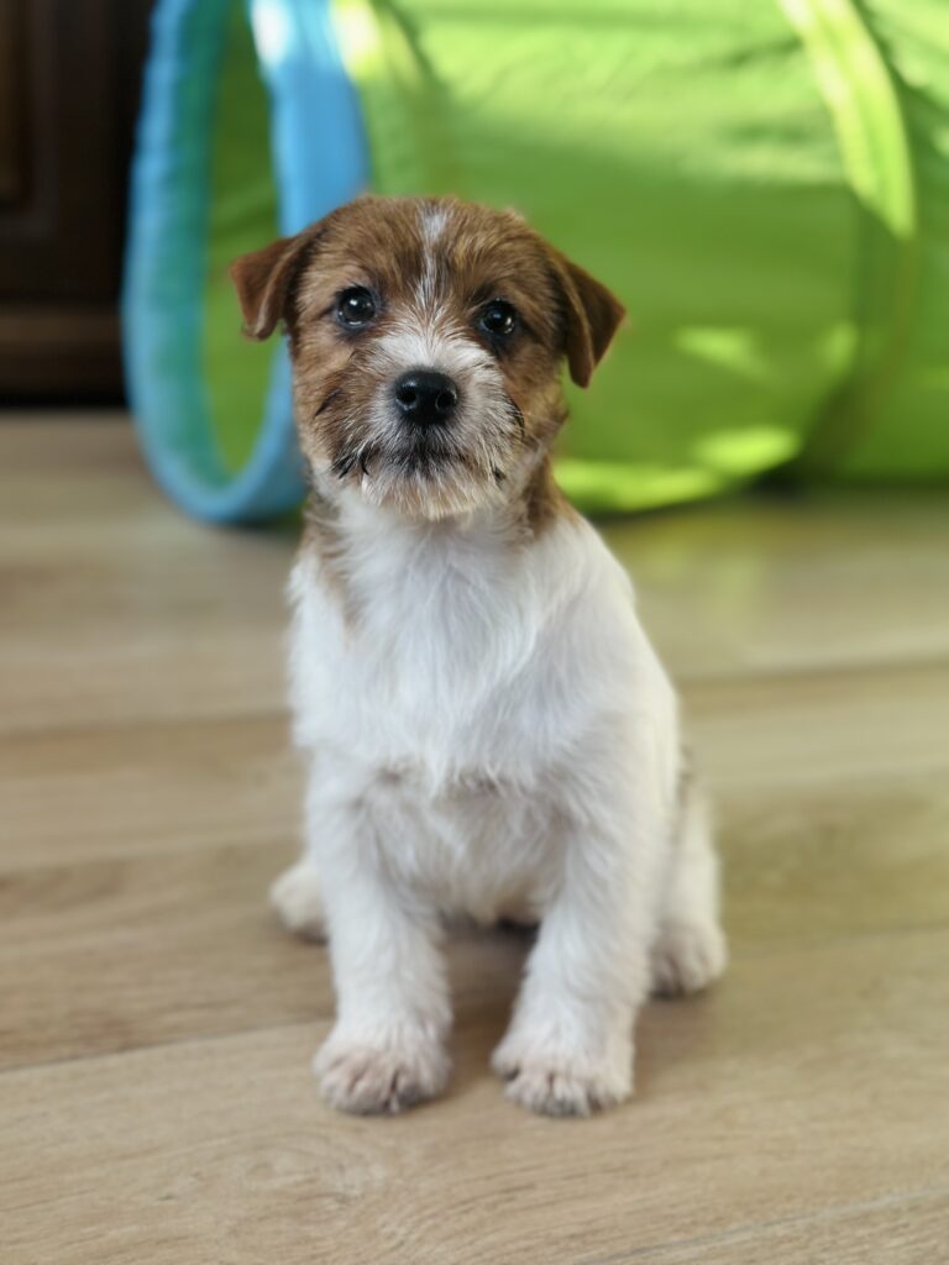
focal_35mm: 48
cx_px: 474
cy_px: 632
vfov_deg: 39.7
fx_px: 1755
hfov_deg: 30.3
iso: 100
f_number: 1.78
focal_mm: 6.86
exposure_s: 1/167
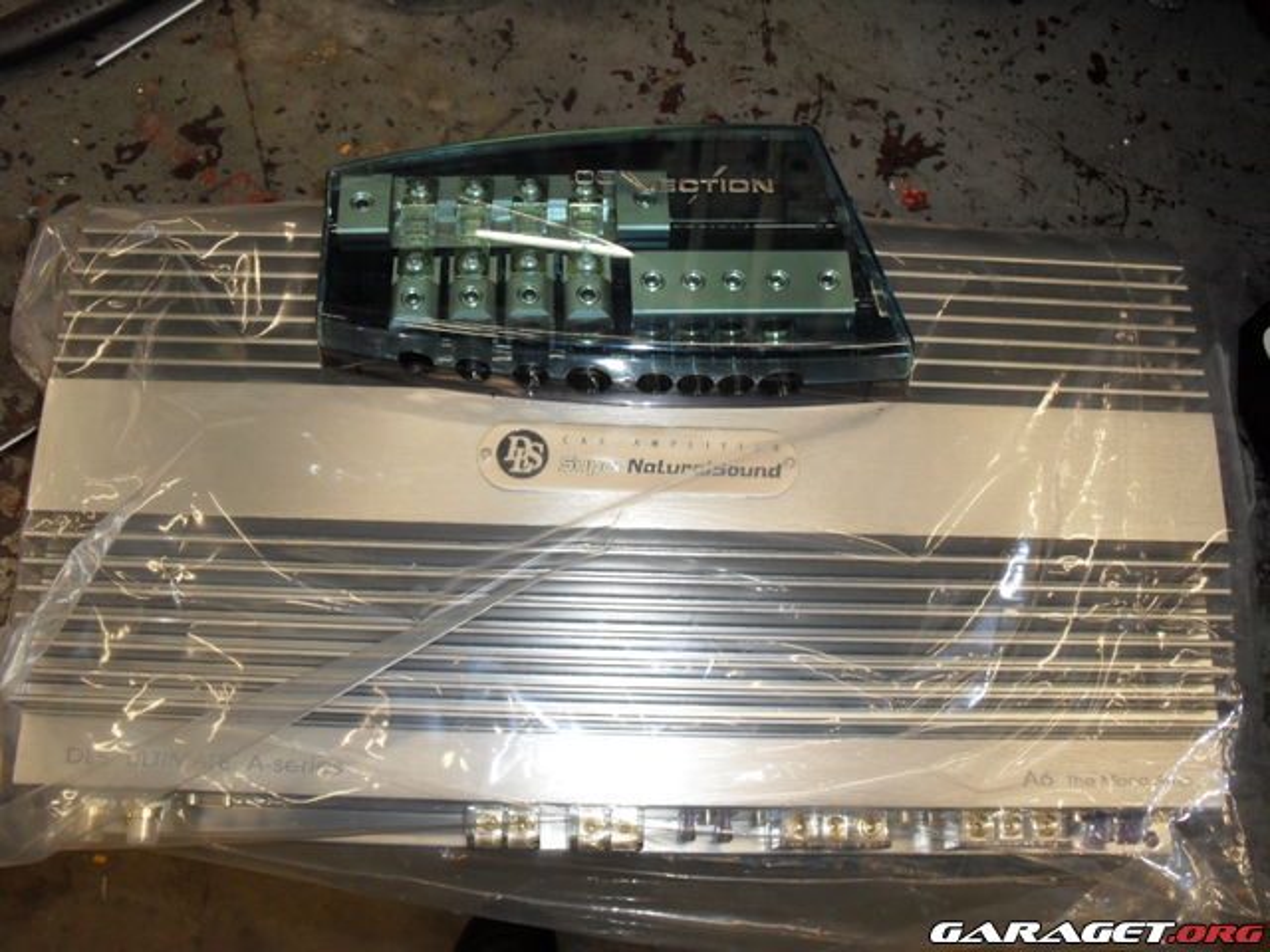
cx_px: 635
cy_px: 476
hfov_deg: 52.6
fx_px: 1284
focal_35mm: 35
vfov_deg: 40.7
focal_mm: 6.3
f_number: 3.2
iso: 200
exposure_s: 1/45
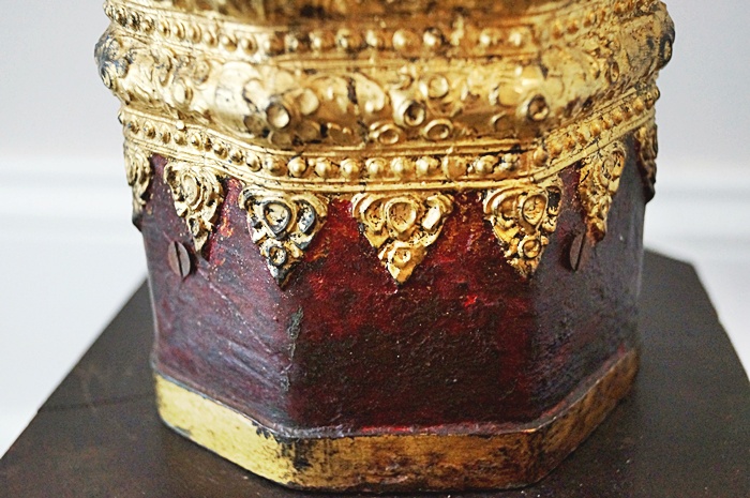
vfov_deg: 29.8
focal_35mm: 45
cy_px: 249
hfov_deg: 43.6
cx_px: 375
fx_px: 936
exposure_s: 1/60
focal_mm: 30
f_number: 4.5
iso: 3200
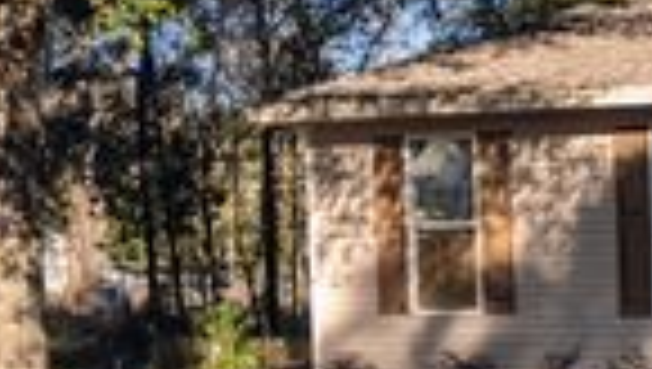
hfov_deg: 20.9
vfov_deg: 13.4
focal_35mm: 90
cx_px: 913
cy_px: 342
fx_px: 1558
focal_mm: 6.81
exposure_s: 1/716
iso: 34
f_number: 1.85
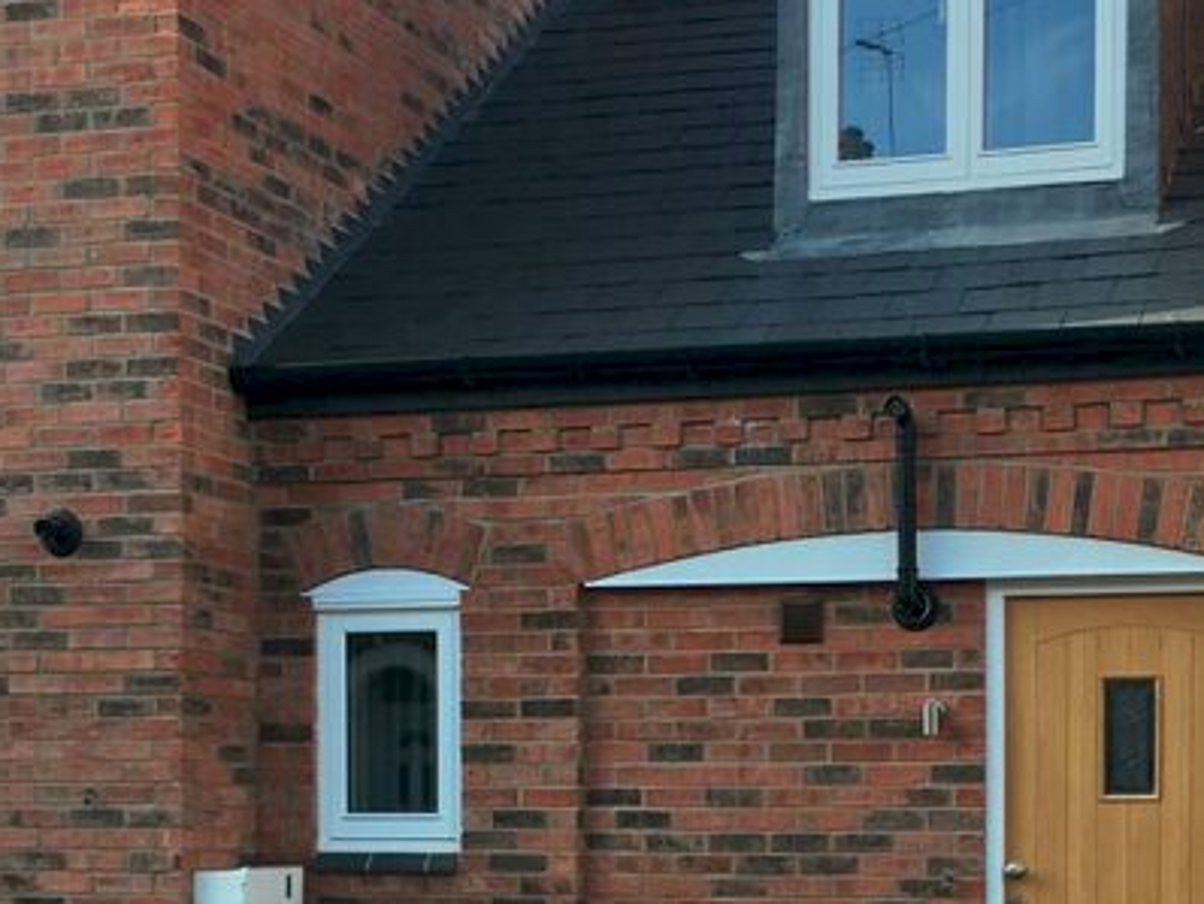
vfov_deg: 28.5
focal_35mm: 51
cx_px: 850
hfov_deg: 36.9
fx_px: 1775
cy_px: 525
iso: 25
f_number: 2.2
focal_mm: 4.15
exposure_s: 1/333
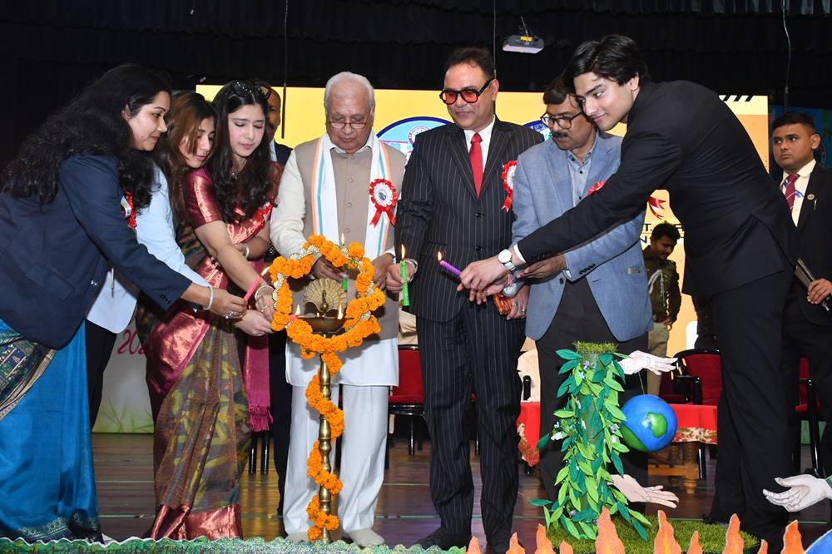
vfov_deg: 33.4
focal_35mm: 40
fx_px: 924
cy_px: 277
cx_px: 416
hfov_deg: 48.5
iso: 640
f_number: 5.6
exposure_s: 1/125
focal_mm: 27
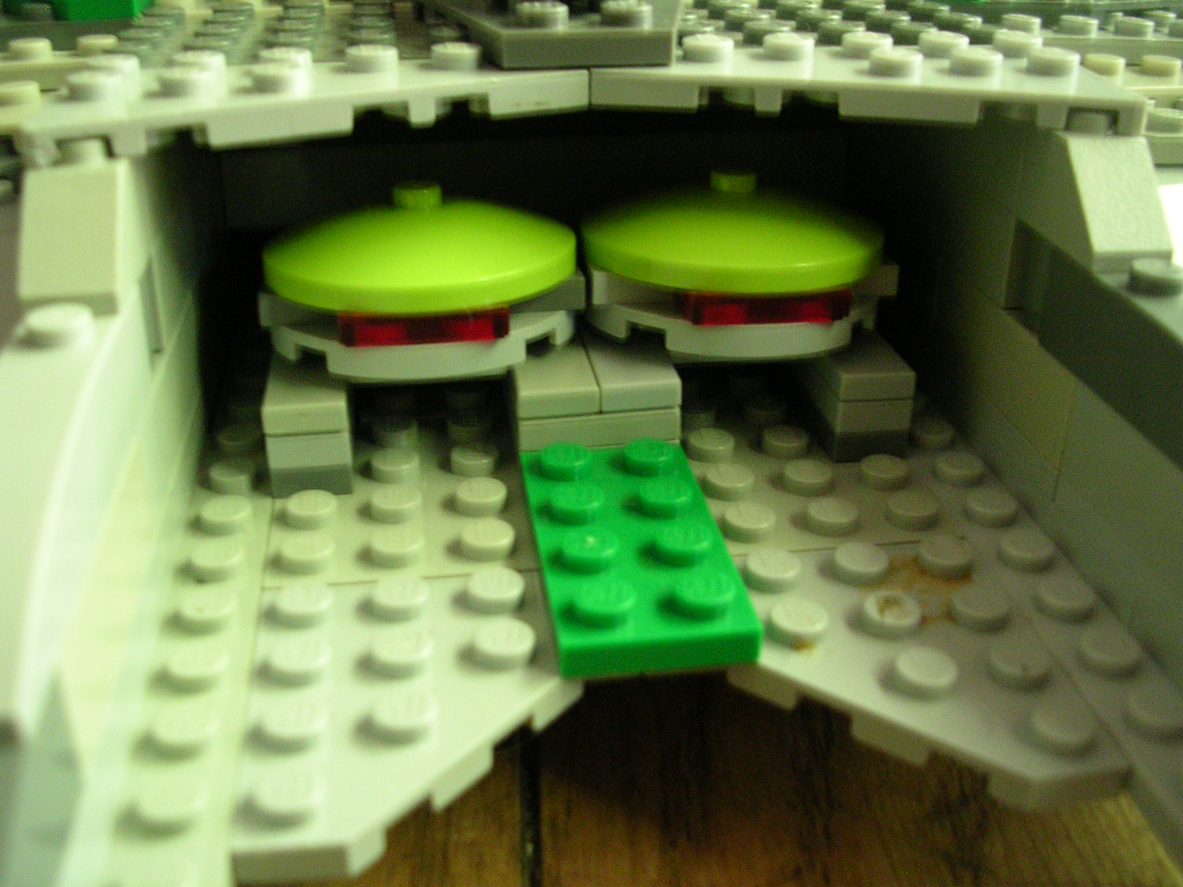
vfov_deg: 37.7
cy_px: 444
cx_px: 592
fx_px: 1299
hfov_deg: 49.0
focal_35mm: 38
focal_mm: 5.8
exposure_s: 1/4.3
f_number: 2.8
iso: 200
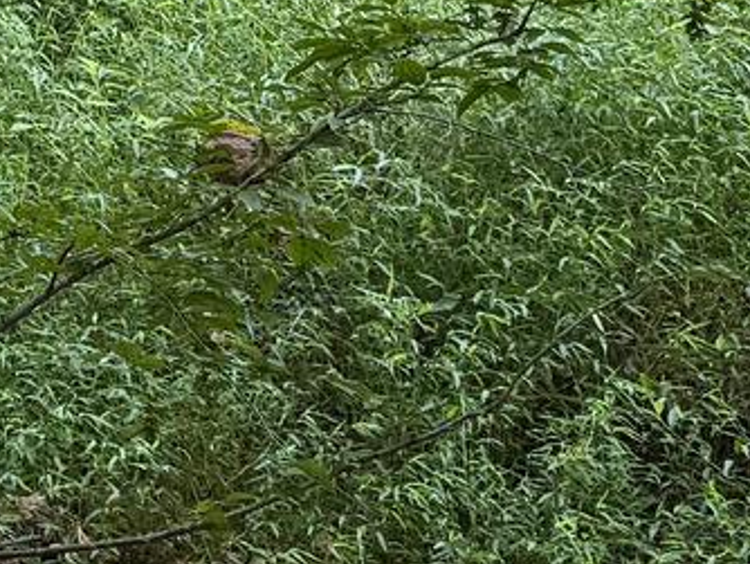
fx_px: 3187
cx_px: -566
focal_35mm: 147
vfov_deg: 9.8
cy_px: -281
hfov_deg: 12.4
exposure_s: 1/194
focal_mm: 6.76
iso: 64
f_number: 1.78
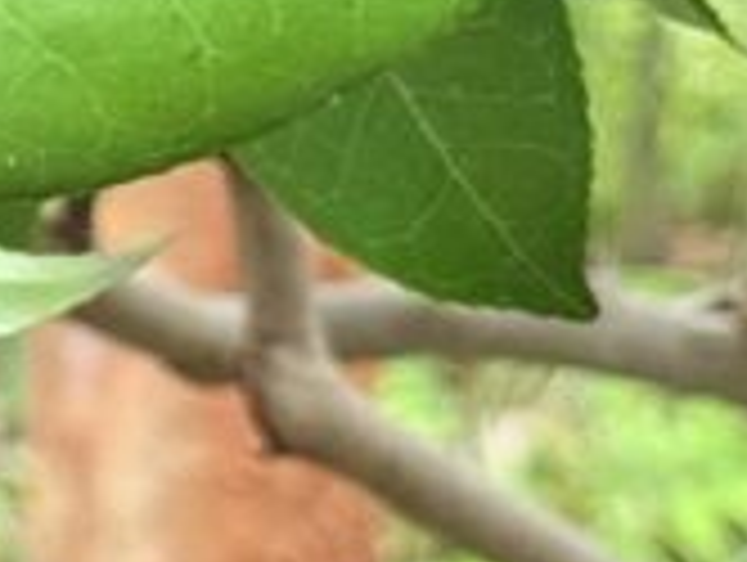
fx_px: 6397
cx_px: -819
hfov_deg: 6.5
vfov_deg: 5.0
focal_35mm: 296
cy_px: 112
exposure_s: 1/381
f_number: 1.78
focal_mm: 6.76
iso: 64
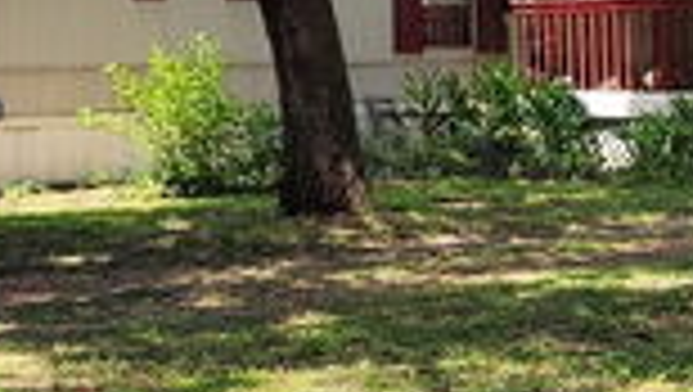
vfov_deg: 12.7
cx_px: 76
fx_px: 1729
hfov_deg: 22.2
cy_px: -45
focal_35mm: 94
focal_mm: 5.4
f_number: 1.8
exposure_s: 1/704
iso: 40
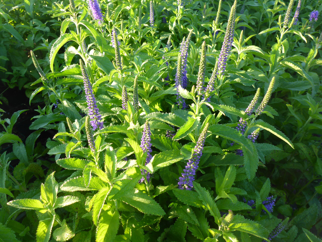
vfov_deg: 49.7
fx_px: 260
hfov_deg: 63.4
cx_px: 161
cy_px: 121
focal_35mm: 28
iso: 100
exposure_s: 1/100
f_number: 3.3
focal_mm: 4.9
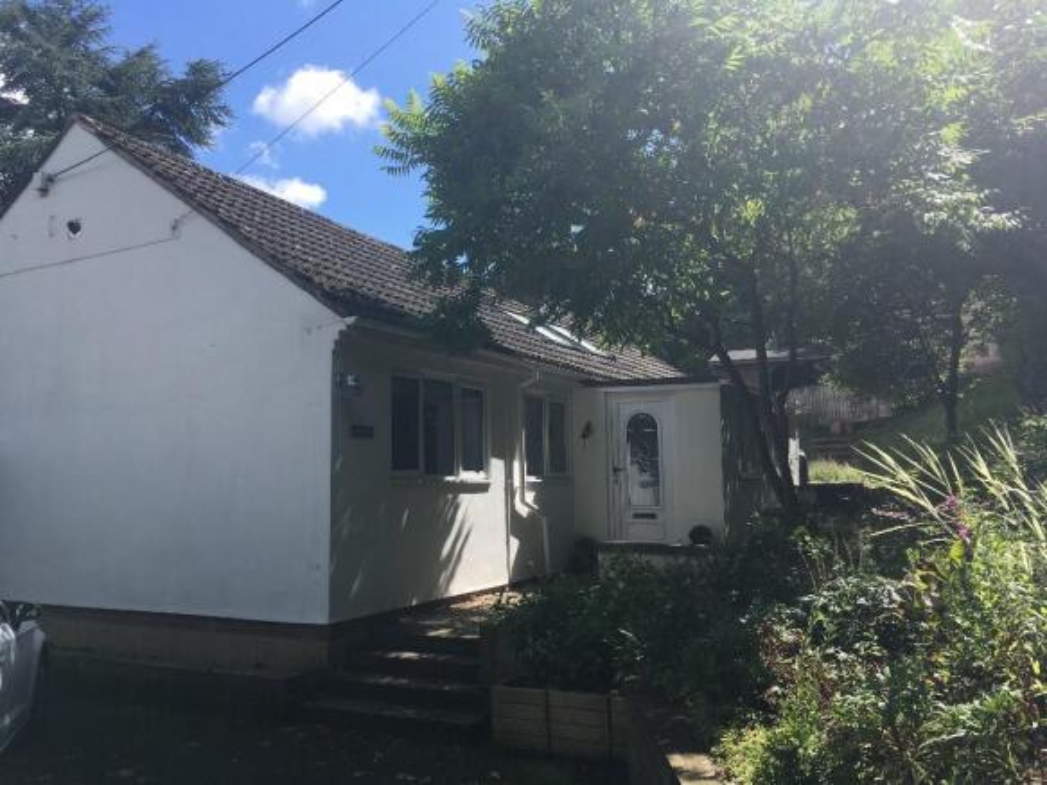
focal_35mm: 29
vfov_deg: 48.2
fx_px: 877
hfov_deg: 61.7
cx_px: 524
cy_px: 392
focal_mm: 4.15
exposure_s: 1/1115
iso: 25
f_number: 2.2
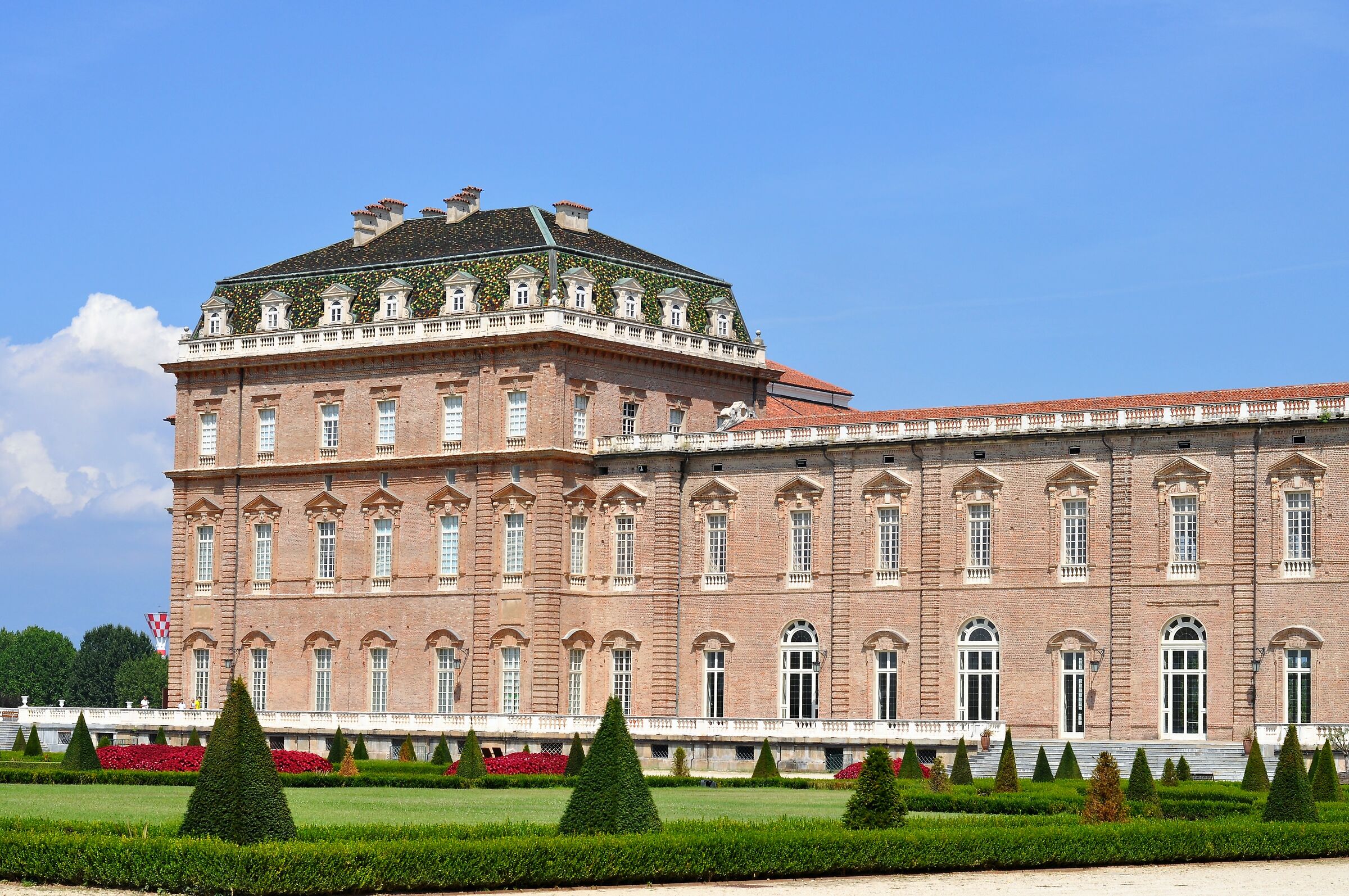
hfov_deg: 27.0
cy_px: 448
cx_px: 674
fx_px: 2807
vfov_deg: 18.1
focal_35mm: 75
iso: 200
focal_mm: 50
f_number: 11
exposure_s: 1/500
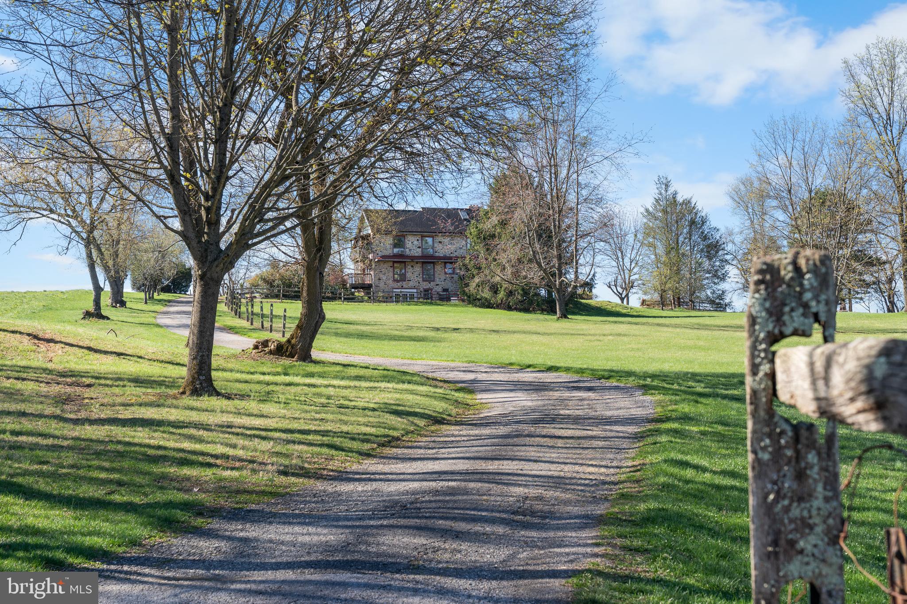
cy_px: 302
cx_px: 454
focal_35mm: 50
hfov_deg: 39.6
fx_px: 1260
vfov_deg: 27.0
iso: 100
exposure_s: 1/160
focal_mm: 50
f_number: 7.1
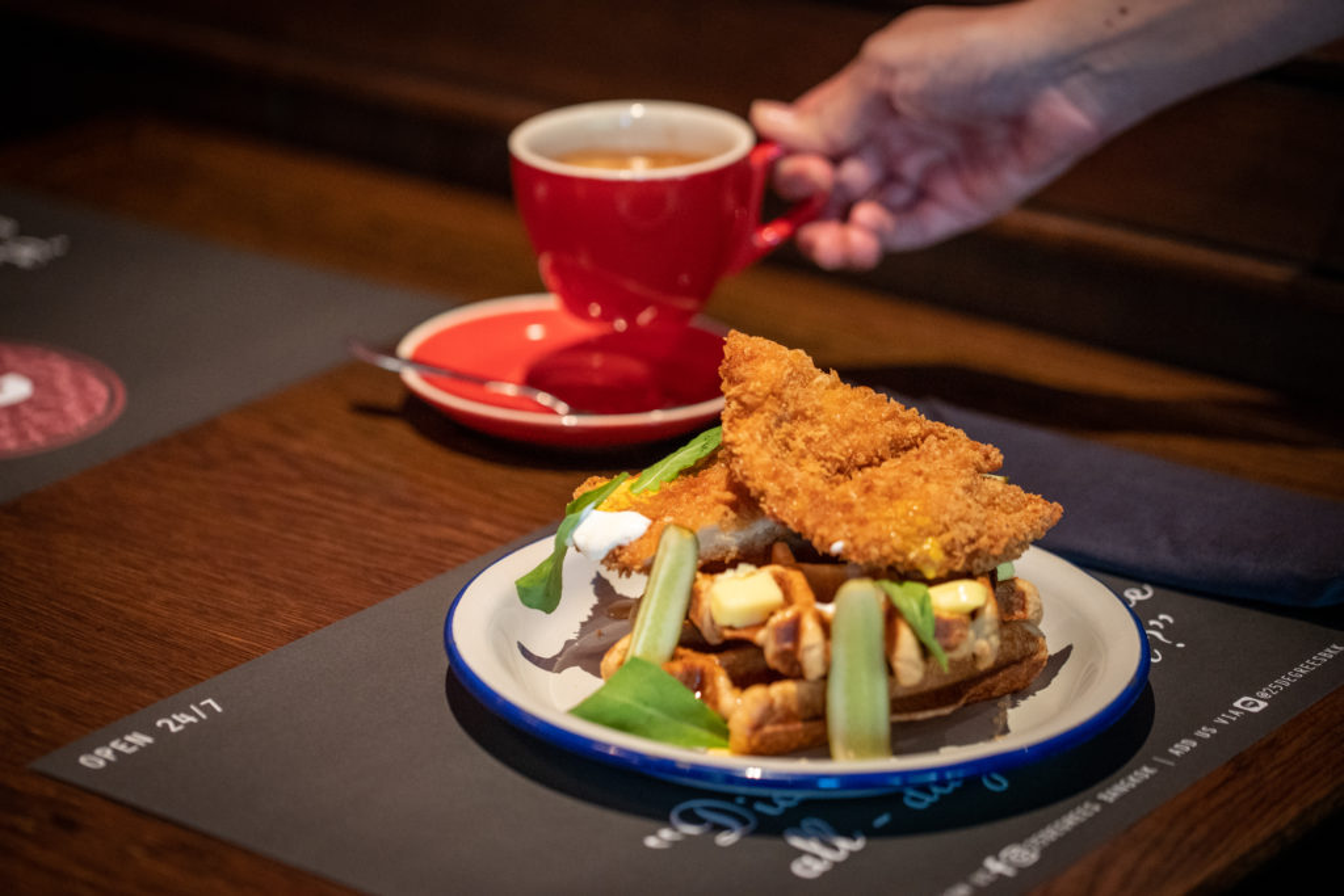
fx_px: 3734
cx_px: 672
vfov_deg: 13.7
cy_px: 448
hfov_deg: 20.4
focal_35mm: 100
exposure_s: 1/200
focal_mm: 100
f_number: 3.2
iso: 3200
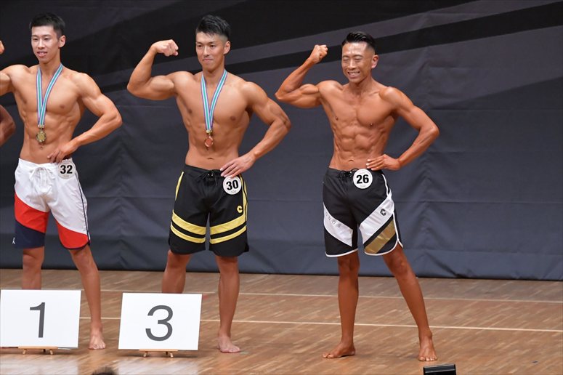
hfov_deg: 7.2
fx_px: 4455
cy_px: 188
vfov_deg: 4.8
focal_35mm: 285
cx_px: 282
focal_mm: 190
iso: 6400
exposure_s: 1/400
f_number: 5.6
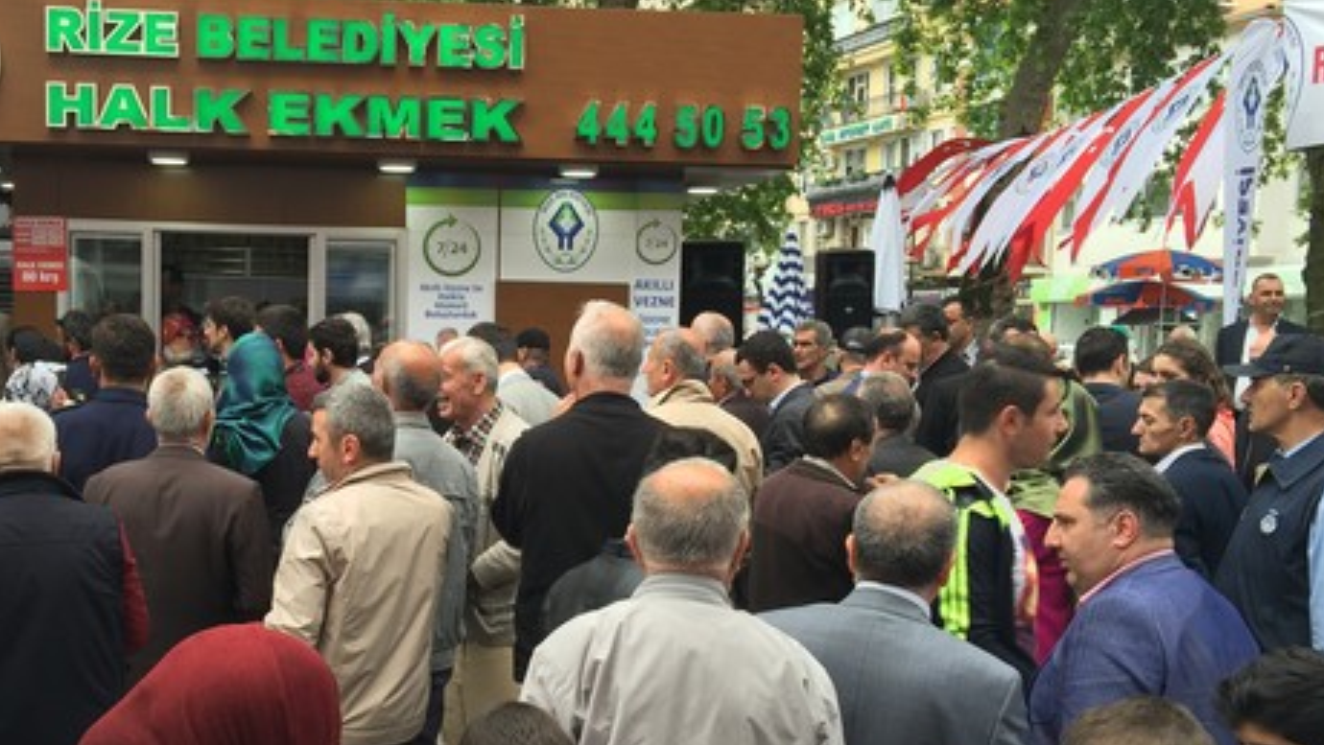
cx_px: 455
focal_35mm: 46
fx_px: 1615
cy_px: 489
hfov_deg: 44.0
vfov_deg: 25.9
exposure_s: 1/112
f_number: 2.2
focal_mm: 4.15
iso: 32
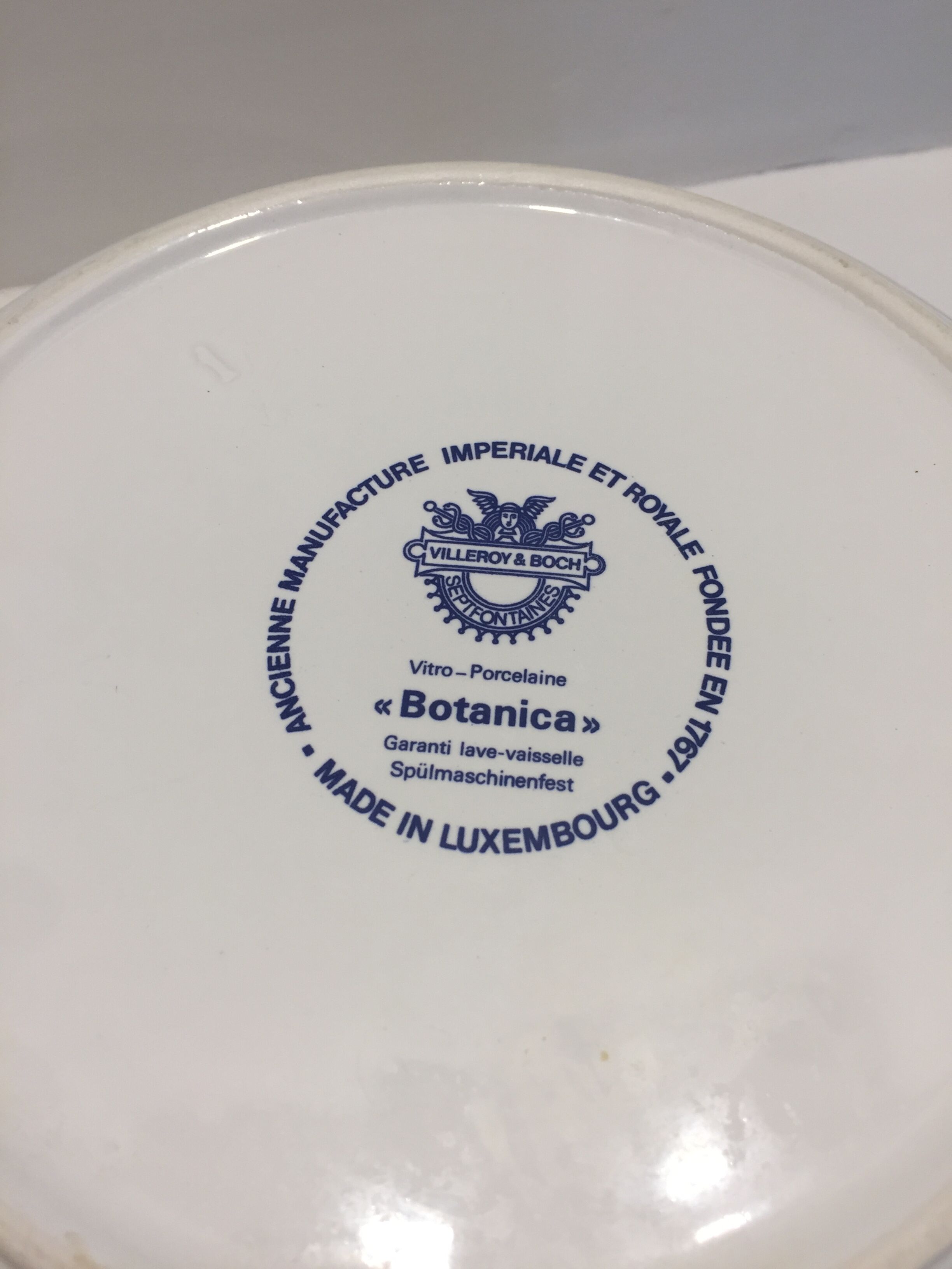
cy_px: 634
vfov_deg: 61.7
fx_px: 1063
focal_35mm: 29
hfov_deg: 48.2
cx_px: 476
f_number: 2.2
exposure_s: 1/50
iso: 40
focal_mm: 4.15
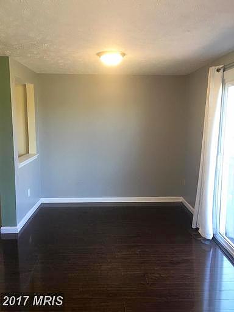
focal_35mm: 29
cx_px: 117
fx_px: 261
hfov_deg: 48.2
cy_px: 156
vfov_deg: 61.7
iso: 40
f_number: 2.2
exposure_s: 1/30
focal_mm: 4.15
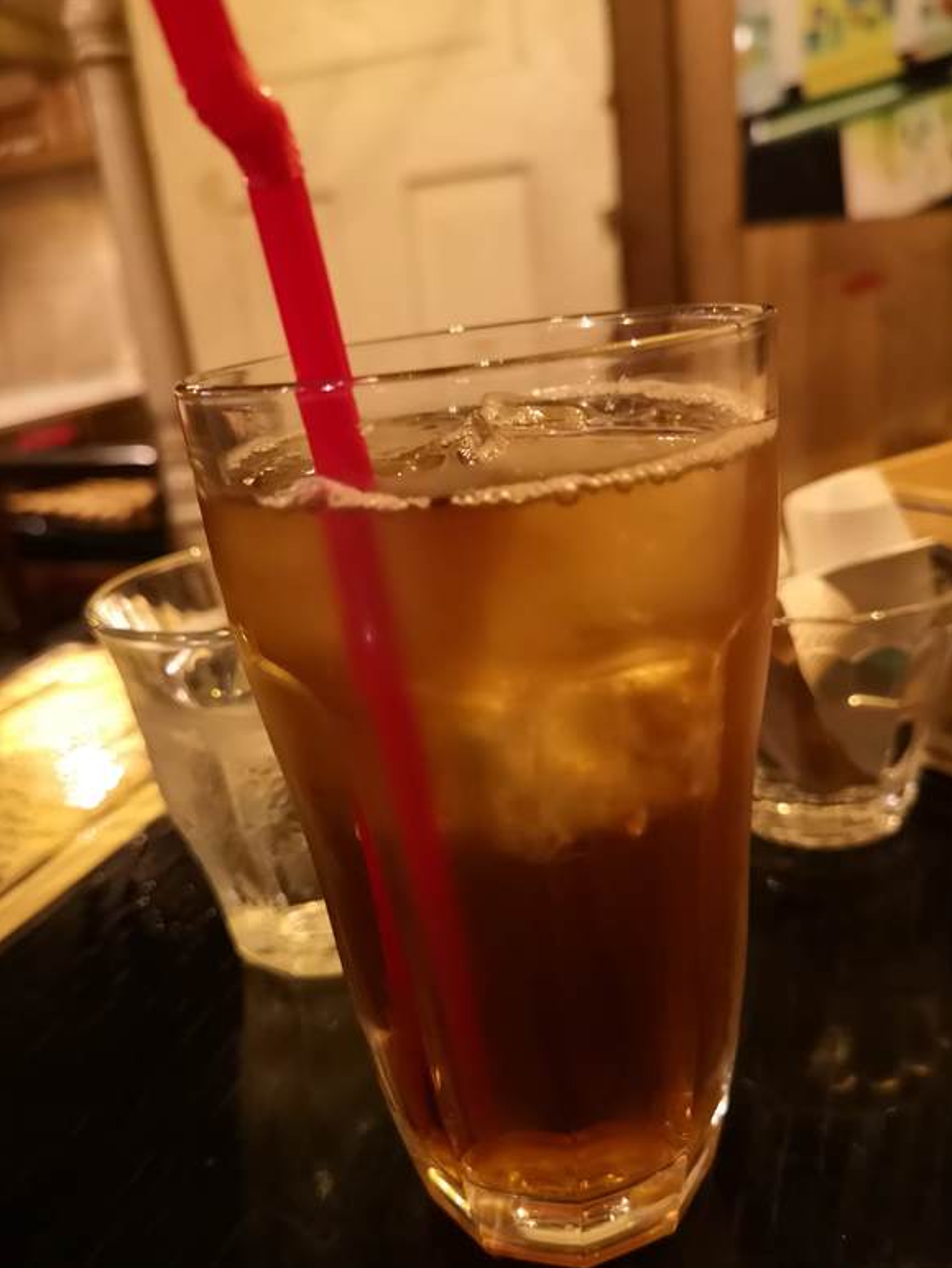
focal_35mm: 28
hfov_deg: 49.8
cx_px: 465
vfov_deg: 63.4
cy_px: 630
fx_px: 1026
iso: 1250
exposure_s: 1/16.7
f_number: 1.8
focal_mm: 3.95
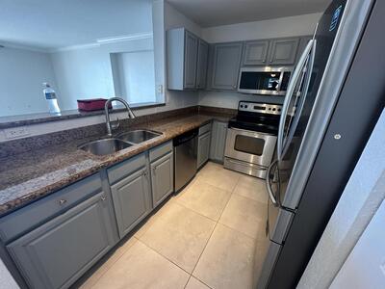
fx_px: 156
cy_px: 144
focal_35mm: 14
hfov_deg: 102.1
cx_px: 192
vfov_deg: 85.7
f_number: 2.2
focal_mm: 2.22
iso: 250
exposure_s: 1/60
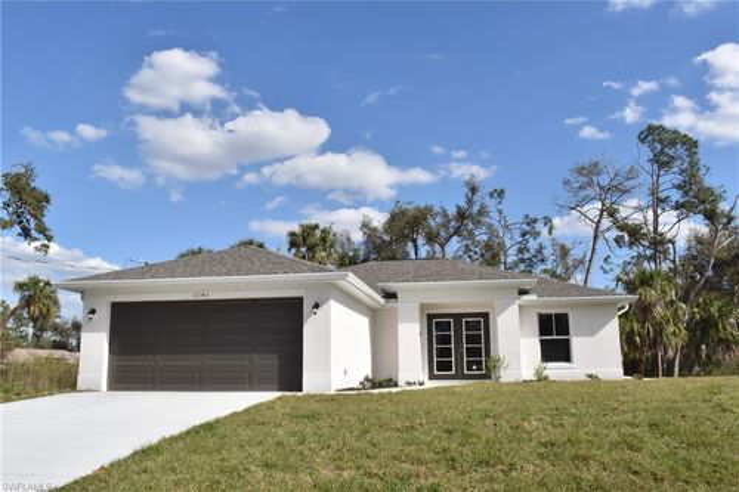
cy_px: 246
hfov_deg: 61.9
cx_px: 370
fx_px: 616
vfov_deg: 43.6
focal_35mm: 30
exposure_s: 1/200
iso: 400
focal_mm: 20
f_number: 25
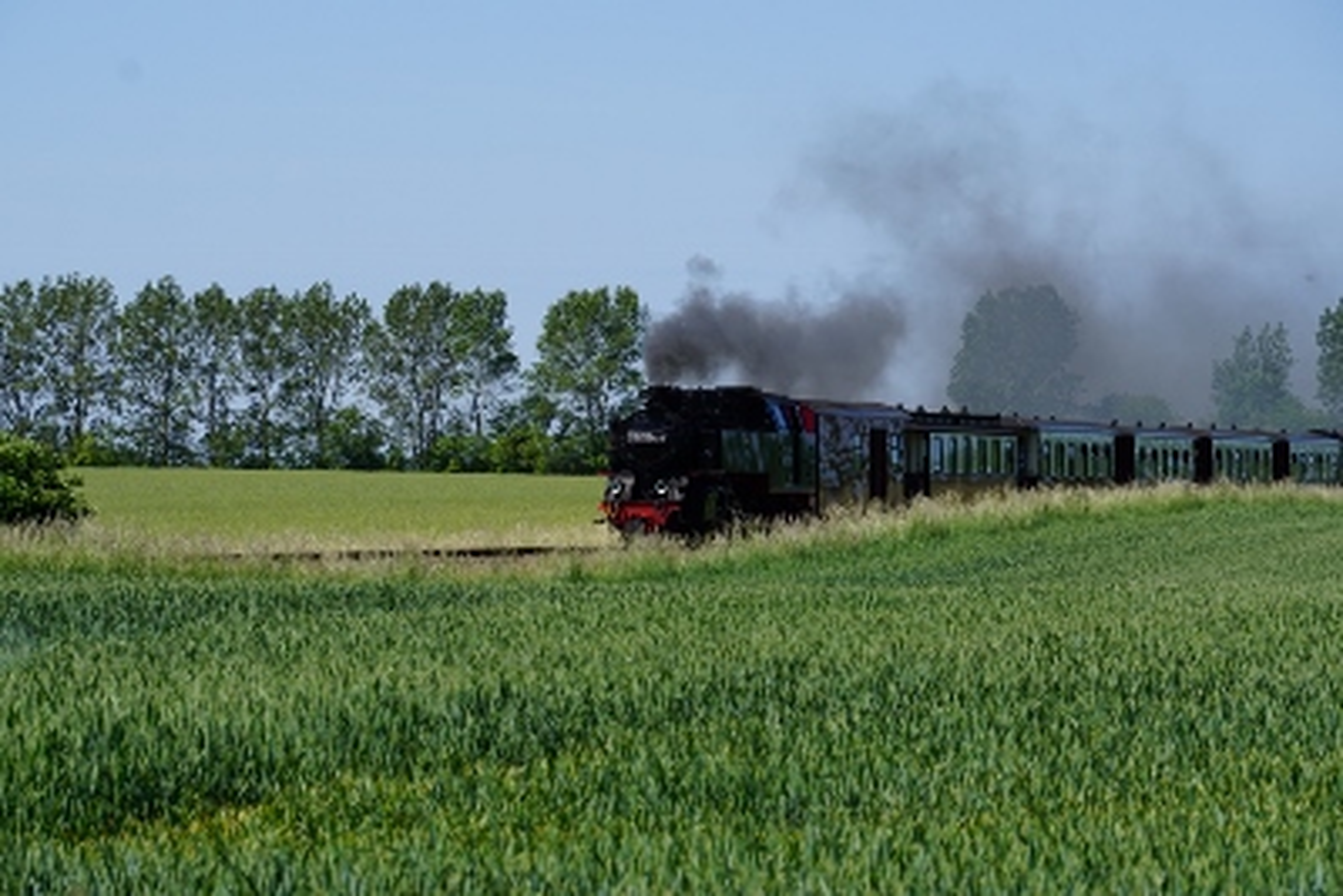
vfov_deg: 8.3
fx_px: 6157
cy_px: 448
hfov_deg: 12.4
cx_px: 672
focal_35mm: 165
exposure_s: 1/250
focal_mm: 110
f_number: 8
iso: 100
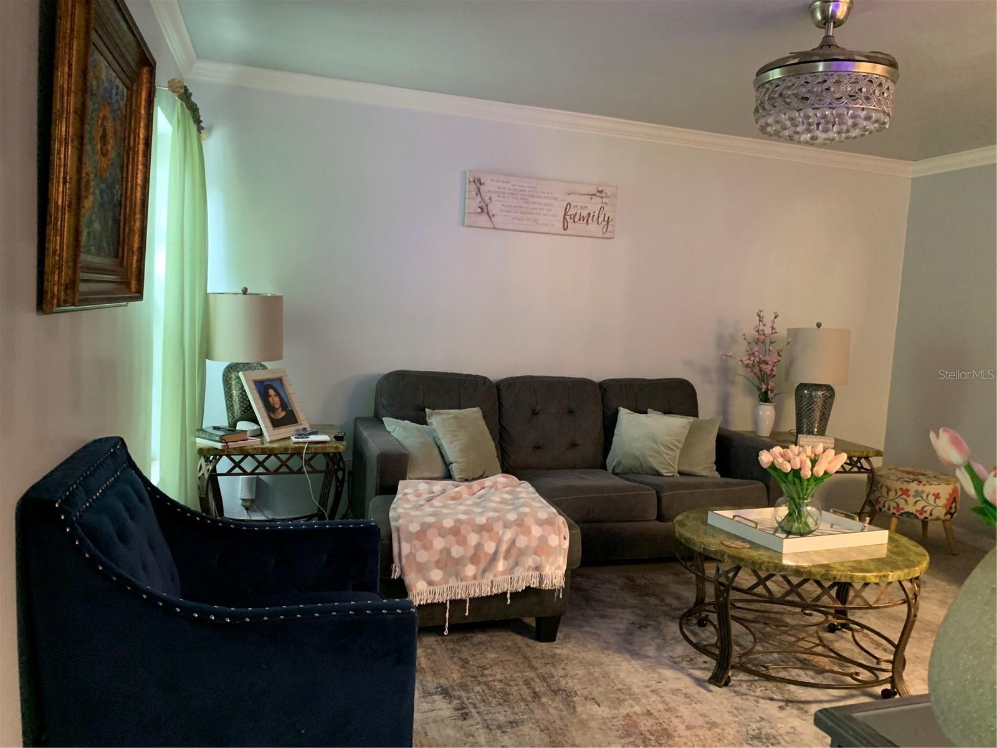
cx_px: 498
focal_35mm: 26
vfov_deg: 53.1
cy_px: 374
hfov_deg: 67.3
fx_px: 749
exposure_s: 1/30
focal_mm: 4.25
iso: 500
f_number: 1.8
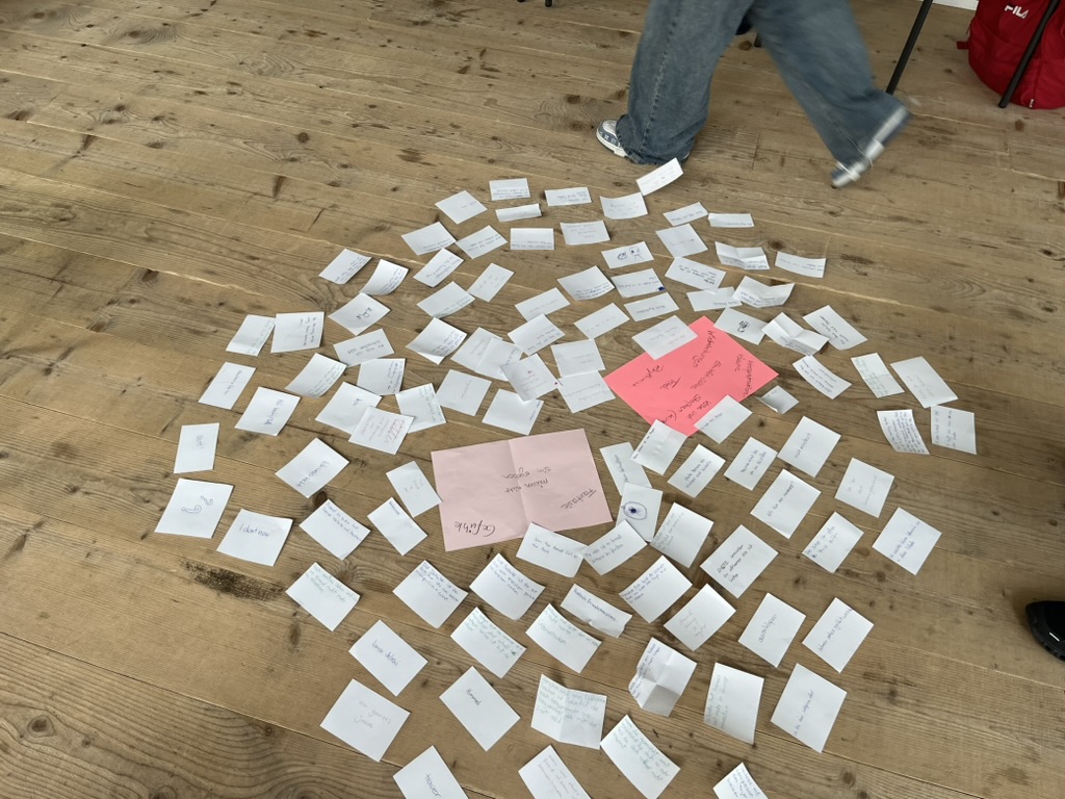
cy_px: 400
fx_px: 800
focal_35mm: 26
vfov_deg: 53.1
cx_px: 532
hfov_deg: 67.3
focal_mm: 5.1
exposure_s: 1/122
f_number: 1.6
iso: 40
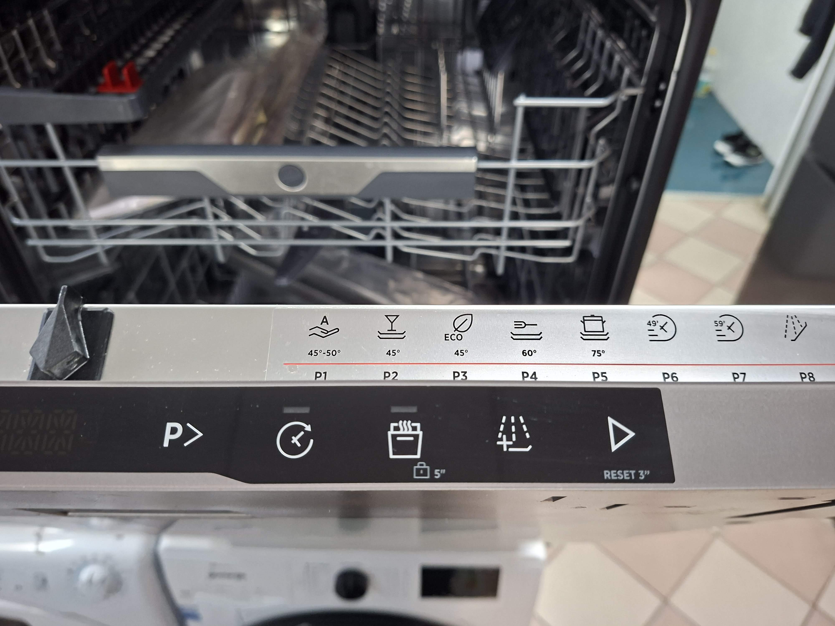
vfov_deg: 58.9
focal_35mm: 23
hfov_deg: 73.9
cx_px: 418
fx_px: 555
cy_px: 313
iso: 250
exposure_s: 1/40
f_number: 1.8
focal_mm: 5.54
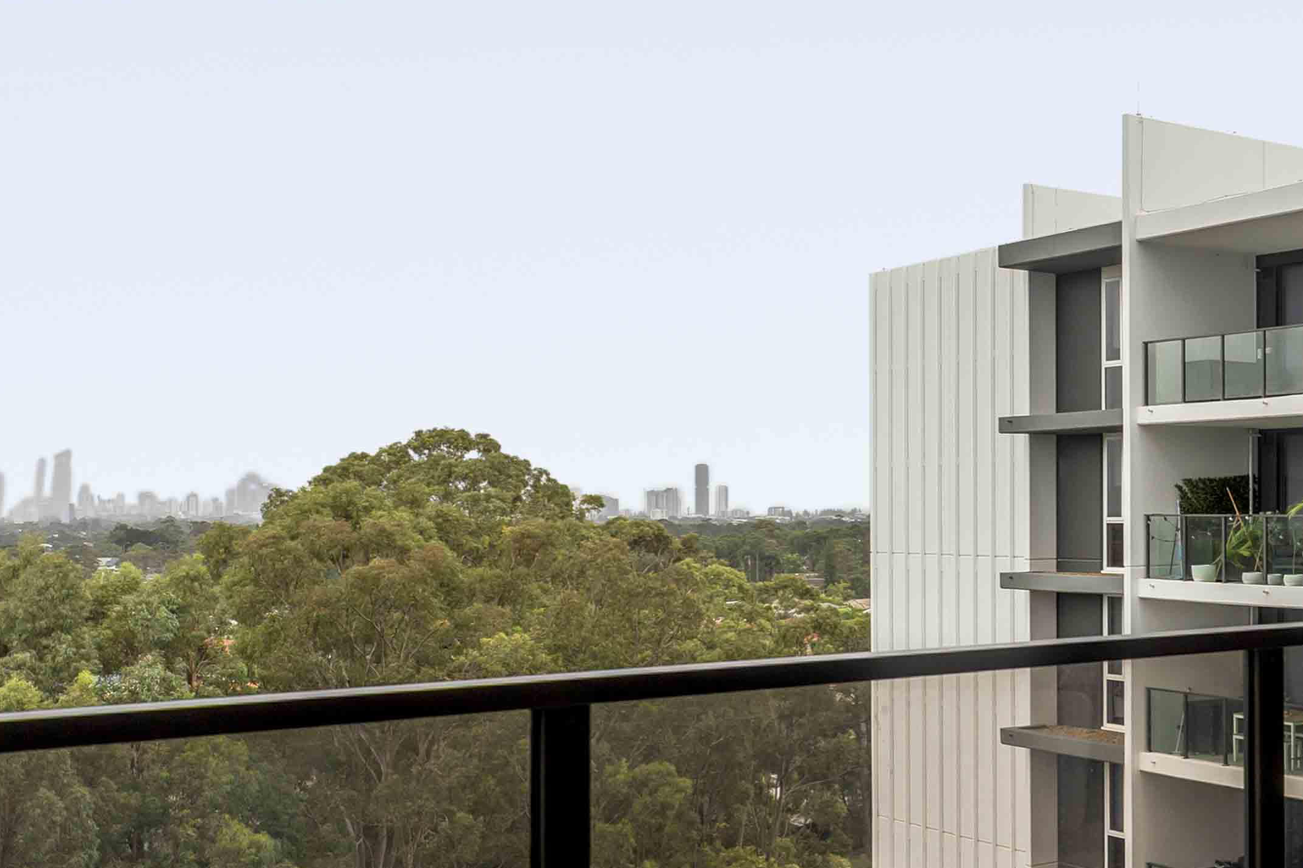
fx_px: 1665
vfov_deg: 29.0
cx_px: 1501
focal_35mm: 46
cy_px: 581
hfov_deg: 35.3
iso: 100
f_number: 5.6
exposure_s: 1/20
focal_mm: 14
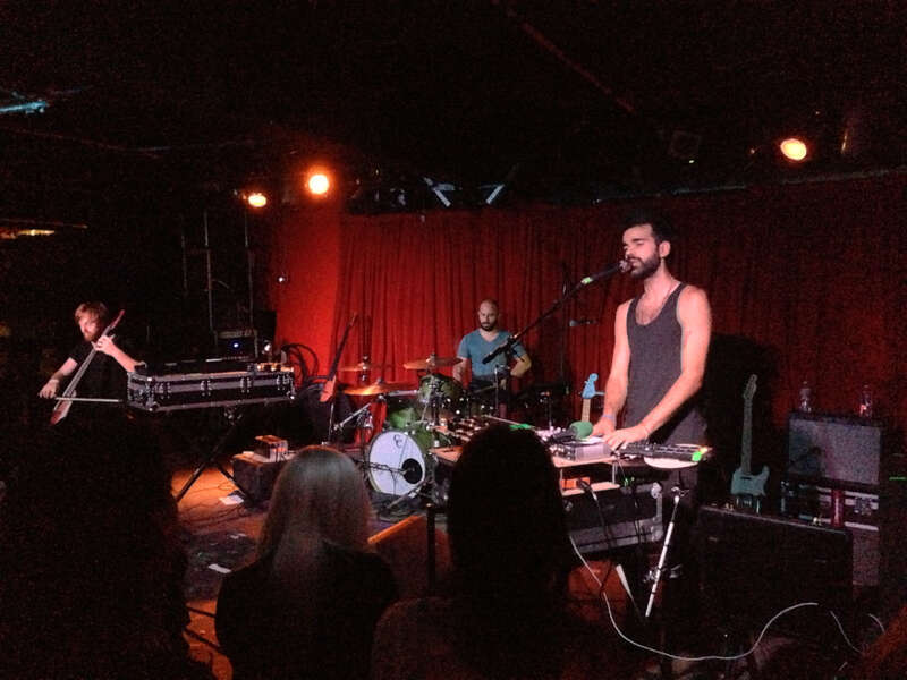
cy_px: 340
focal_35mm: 33
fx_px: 865
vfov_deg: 42.9
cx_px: 454
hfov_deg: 55.4
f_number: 2.4
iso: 3200
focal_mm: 4.13
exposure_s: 1/15
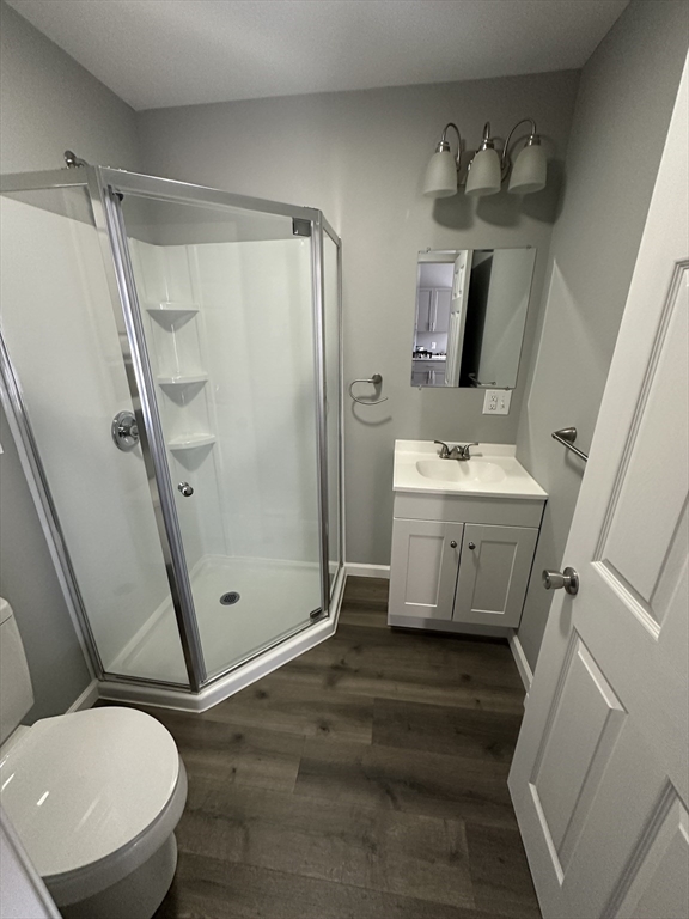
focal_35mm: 14
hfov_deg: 85.7
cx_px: 344
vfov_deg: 102.1
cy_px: 460
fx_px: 372
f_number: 2.2
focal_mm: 2.22
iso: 400
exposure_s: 1/60
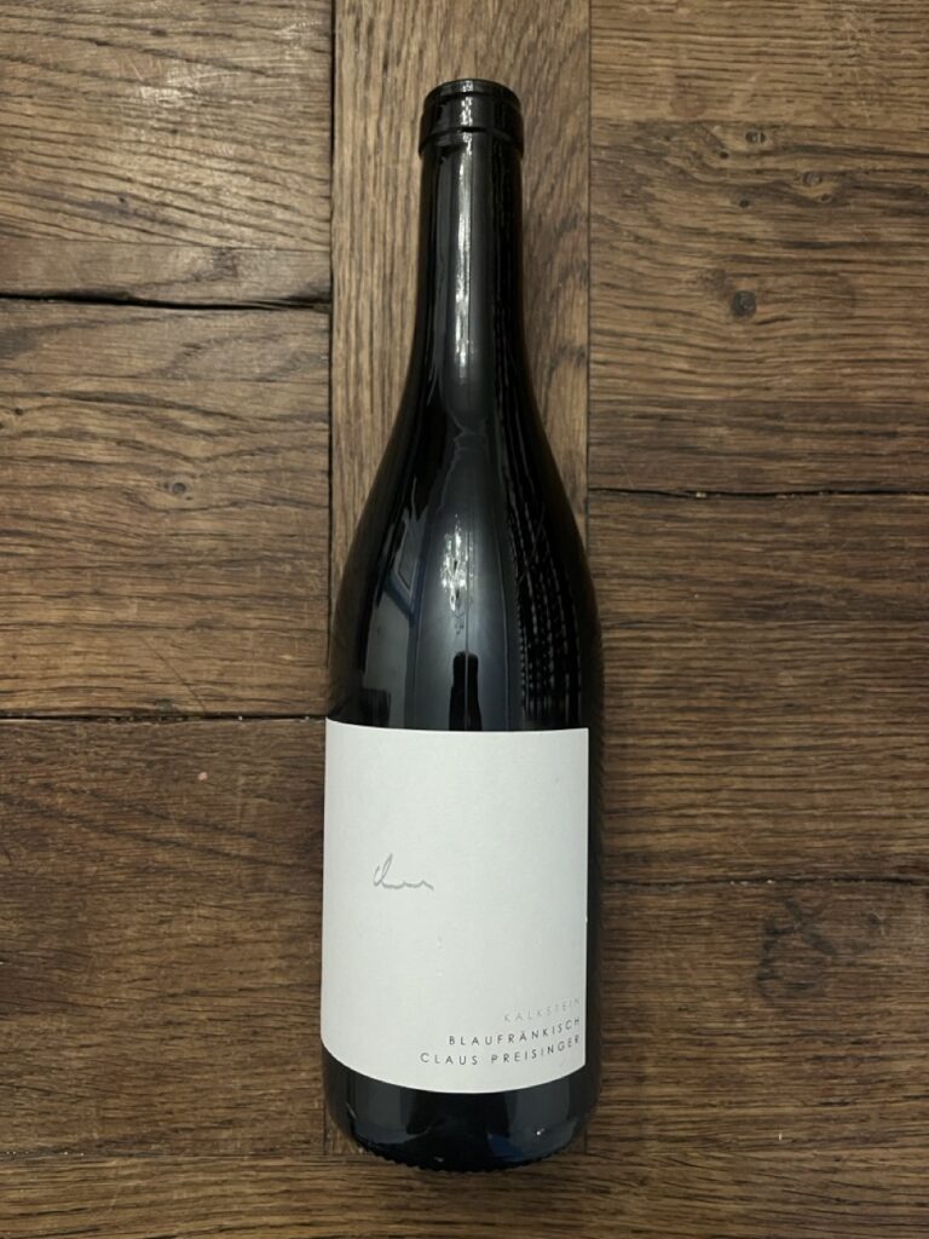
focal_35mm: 26
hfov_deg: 53.1
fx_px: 930
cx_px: 464
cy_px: 620
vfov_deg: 67.3
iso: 400
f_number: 1.6
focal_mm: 5.1
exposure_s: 1/60
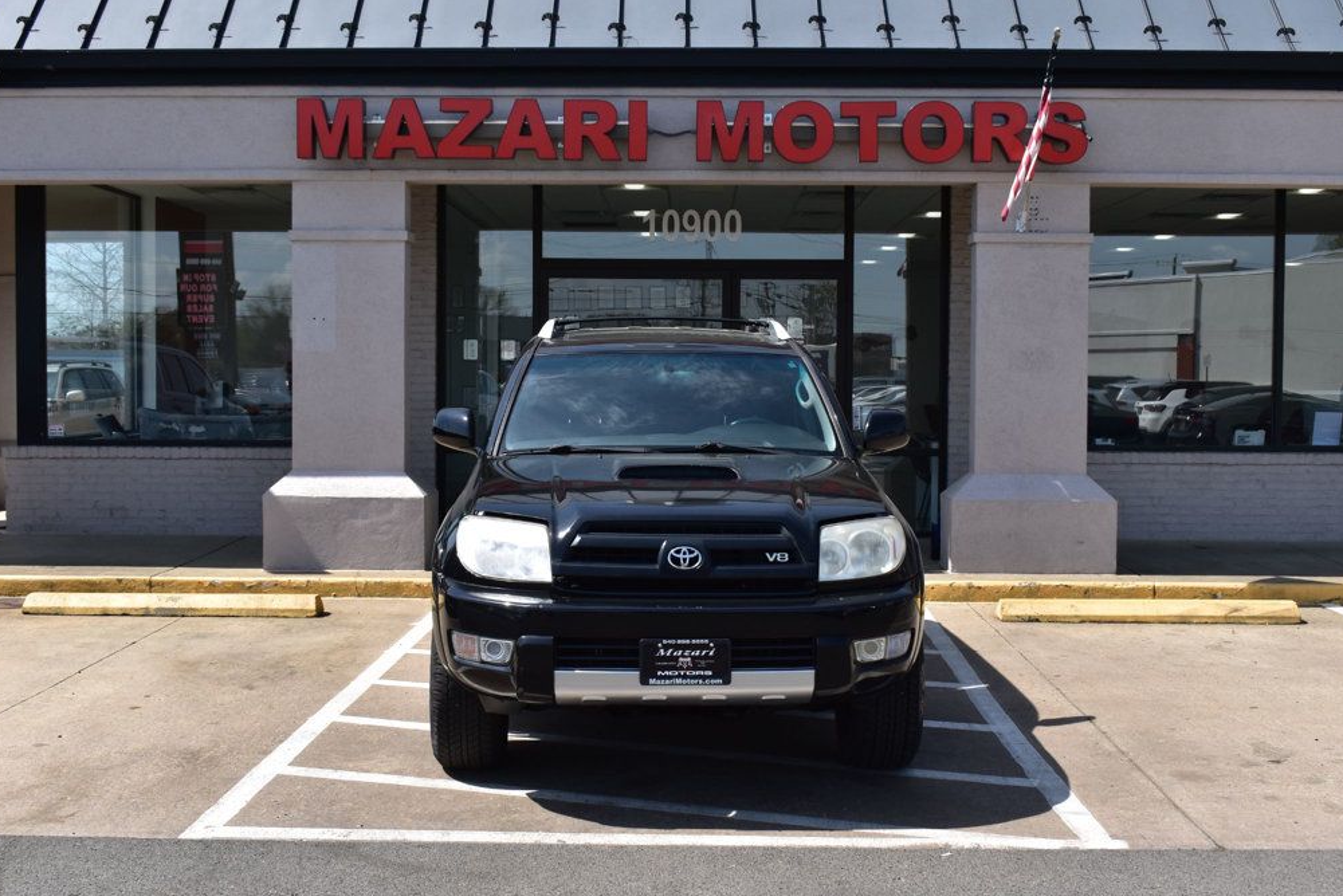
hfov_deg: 42.7
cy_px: 452
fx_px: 1716
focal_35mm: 46
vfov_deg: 29.3
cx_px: 669
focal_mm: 30
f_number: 11
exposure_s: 1/500
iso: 400
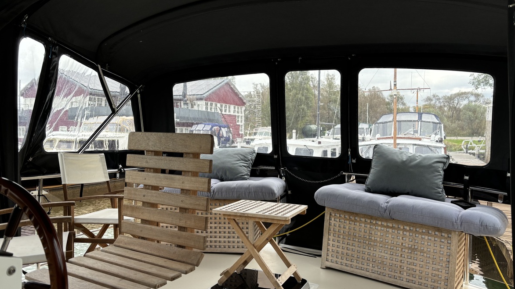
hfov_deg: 66.1
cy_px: 139
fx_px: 396
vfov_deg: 40.2
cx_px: 254
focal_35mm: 29
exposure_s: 1/256
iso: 40
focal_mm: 5.96
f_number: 1.6
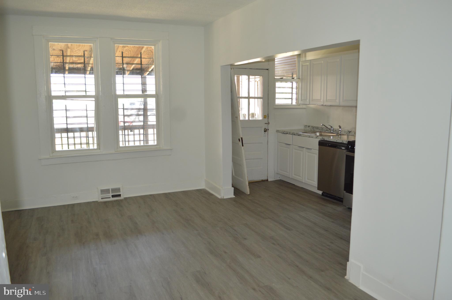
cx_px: 226
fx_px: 339
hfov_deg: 67.4
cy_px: 150
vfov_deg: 47.8
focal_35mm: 27
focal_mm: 18
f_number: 3.5
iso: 400
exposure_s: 1/60
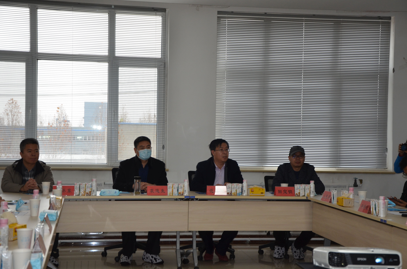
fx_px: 677
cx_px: 204
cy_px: 134
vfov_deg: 22.5
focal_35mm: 60
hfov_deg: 33.5
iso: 400
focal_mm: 40
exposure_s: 1/100
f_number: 4.5
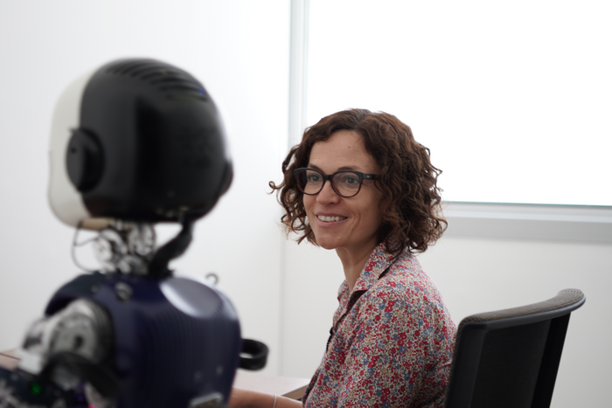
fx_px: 1020
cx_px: 306
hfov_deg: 33.4
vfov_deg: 22.6
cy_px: 204
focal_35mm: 60
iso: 125
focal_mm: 40
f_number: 2
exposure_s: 1/50
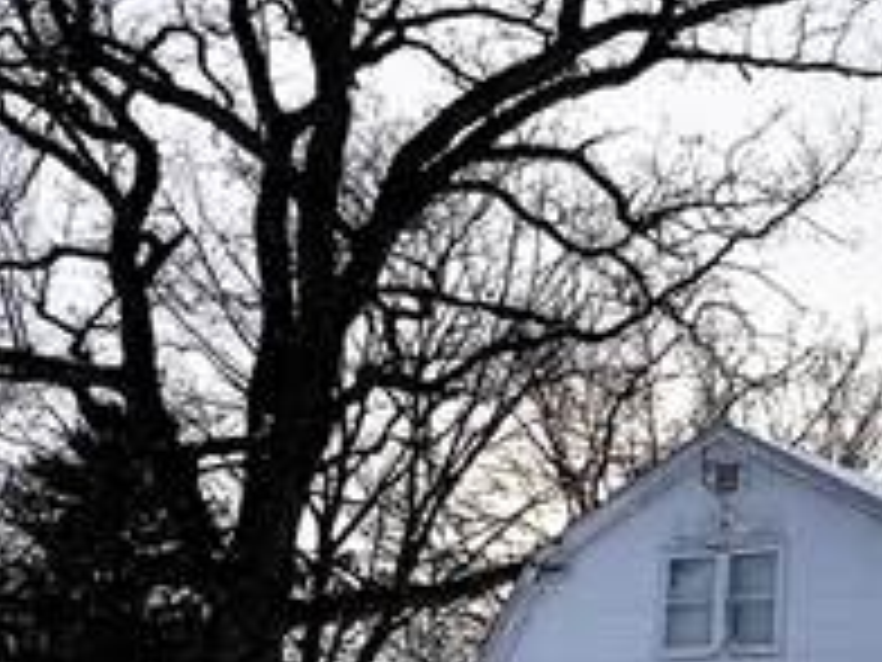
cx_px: 958
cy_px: 707
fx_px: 1733
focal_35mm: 68
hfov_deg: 26.4
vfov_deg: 20.7
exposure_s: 1/1167
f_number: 1.8
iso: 32
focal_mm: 1.57
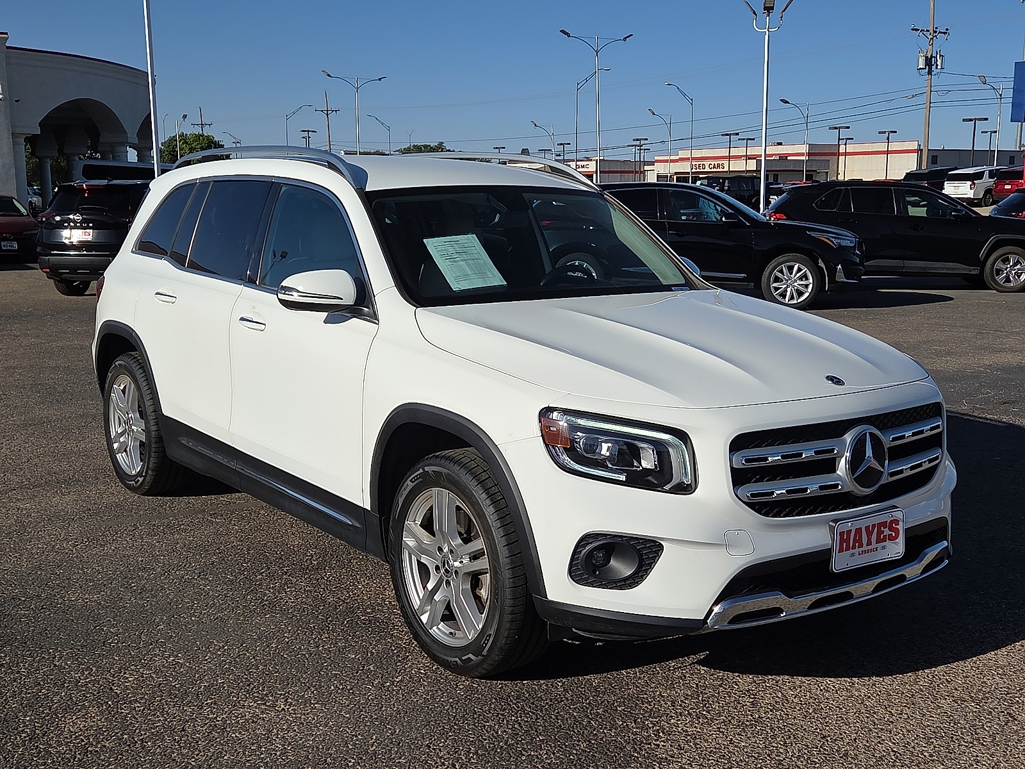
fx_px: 1184
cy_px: 384
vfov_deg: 36.0
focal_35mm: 40
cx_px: 512
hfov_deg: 46.8
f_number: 1.8
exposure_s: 1/10000
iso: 61
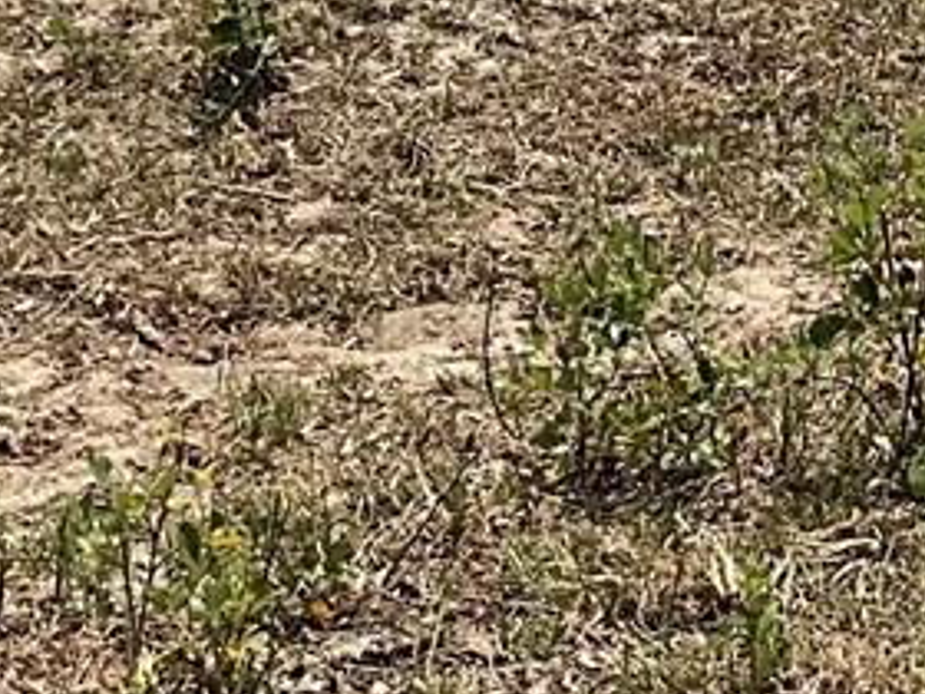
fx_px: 4436
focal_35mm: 166
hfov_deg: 11.8
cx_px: 823
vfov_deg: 8.8
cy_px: -271
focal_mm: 3
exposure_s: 1/2141
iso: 16
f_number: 1.8
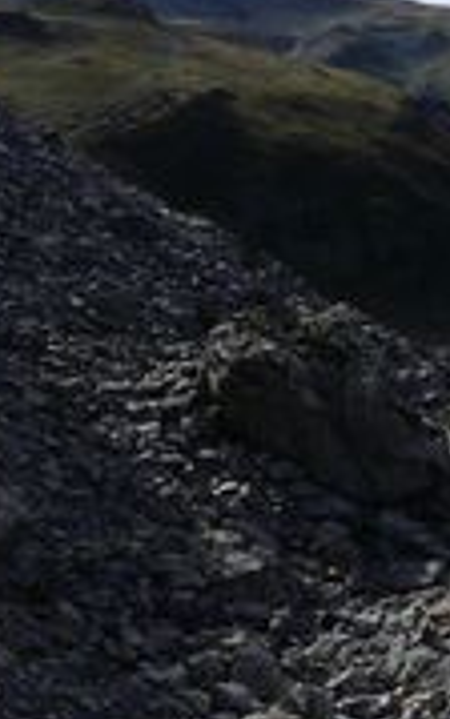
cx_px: 779
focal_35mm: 106
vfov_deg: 19.4
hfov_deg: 11.6
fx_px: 2078
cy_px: 133
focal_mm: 4.6
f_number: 7.1
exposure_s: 1/400
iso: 100
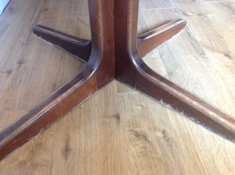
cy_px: 88
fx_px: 237
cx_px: 118
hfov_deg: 52.7
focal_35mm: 35
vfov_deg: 40.6
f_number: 2.4
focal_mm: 4.28
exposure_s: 1/15
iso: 320
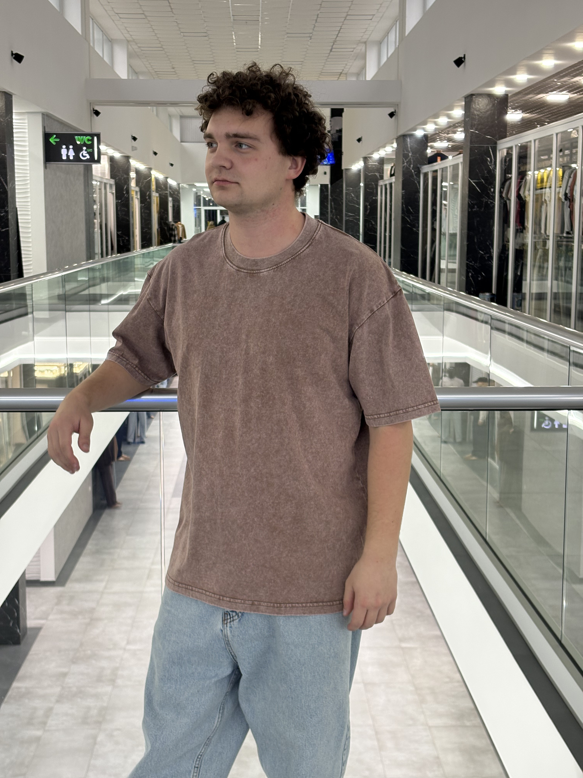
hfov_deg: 28.0
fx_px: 1168
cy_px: 389
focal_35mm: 52
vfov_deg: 36.8
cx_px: 292
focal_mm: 5.96
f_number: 1.6
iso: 80
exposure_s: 1/60
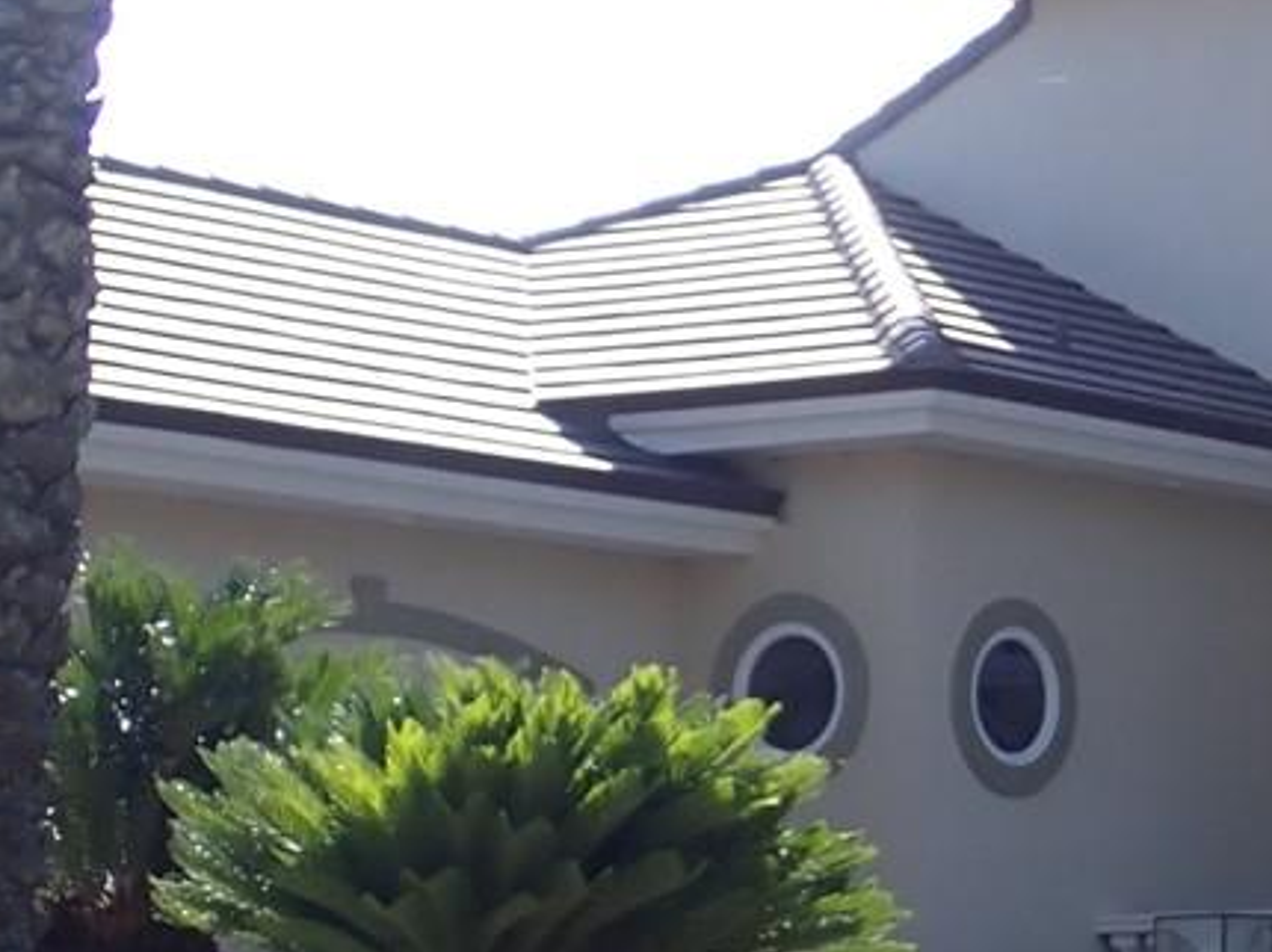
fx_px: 4921
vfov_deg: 11.1
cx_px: 2151
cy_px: 509
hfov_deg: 13.5
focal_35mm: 134
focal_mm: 6.37
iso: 100
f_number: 3.5
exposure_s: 1/400
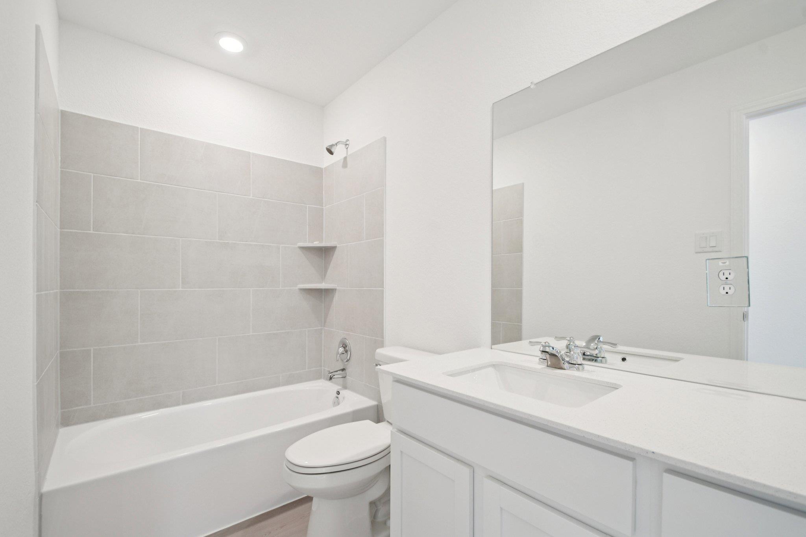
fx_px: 336
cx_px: 403
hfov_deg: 100.4
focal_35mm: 15
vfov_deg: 77.3
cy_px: 268
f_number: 8
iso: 400
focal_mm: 10
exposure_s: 1/15
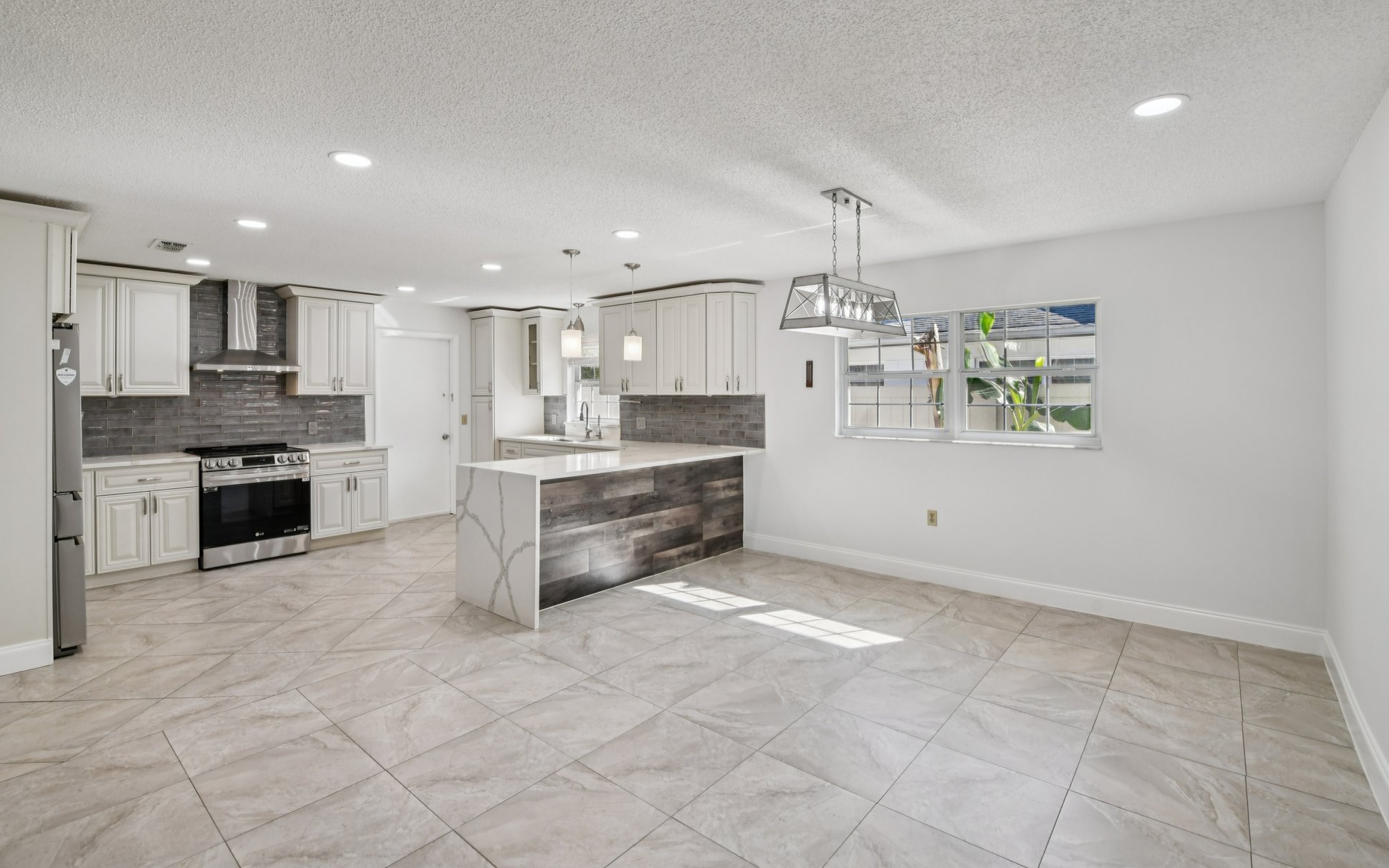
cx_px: 707
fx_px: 606
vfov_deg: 71.2
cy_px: 409
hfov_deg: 97.8
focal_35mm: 16
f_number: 8
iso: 400
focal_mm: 15
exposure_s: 1/80
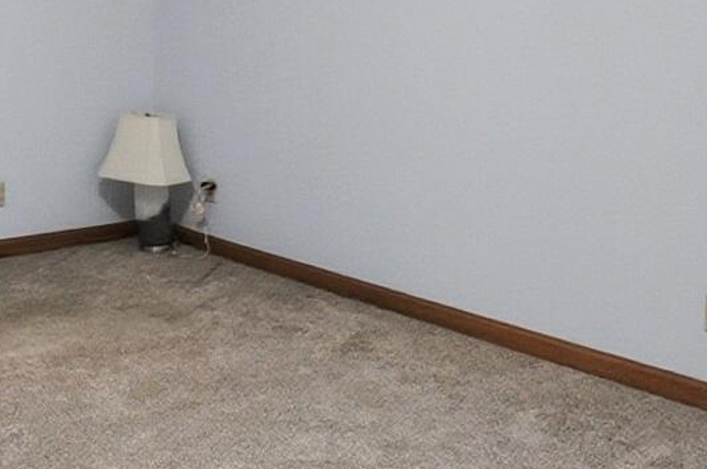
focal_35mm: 56
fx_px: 1098
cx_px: 96
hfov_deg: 34.1
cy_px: -18
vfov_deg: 23.0
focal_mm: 10
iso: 125
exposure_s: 1/40
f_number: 4.5
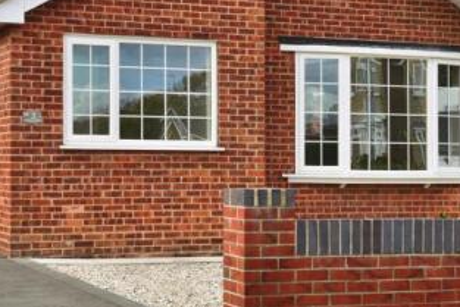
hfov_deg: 23.1
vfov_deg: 15.4
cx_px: 242
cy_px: 51
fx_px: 1125
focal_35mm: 88
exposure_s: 1/125
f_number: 8
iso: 160
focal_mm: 42
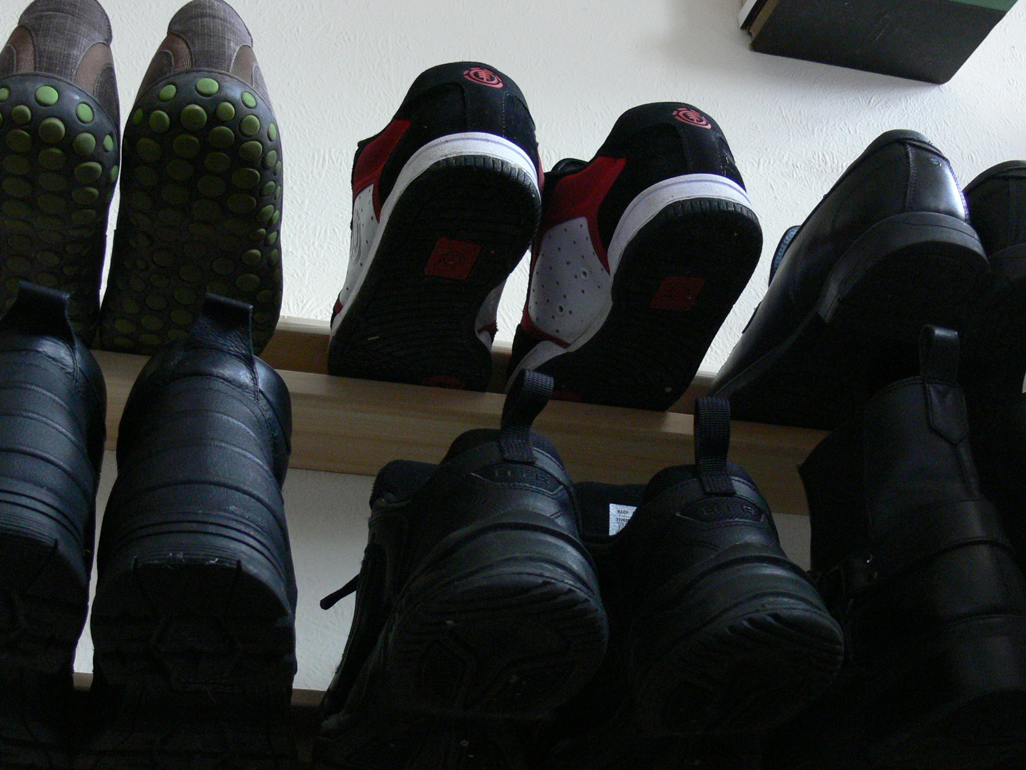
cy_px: 439
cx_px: 466
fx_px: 1334
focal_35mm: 45
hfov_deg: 42.0
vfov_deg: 32.1
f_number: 2.8
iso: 200
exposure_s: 1/10
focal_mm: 7.4
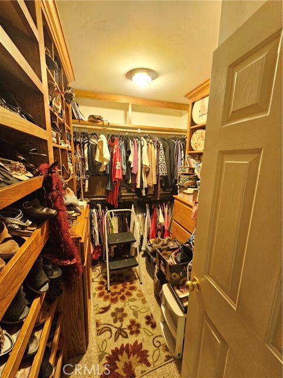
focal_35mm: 13
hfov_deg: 89.9
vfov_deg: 106.2
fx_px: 142
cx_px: 142
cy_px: 189
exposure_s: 1/30
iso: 640
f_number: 2.2
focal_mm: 2.2
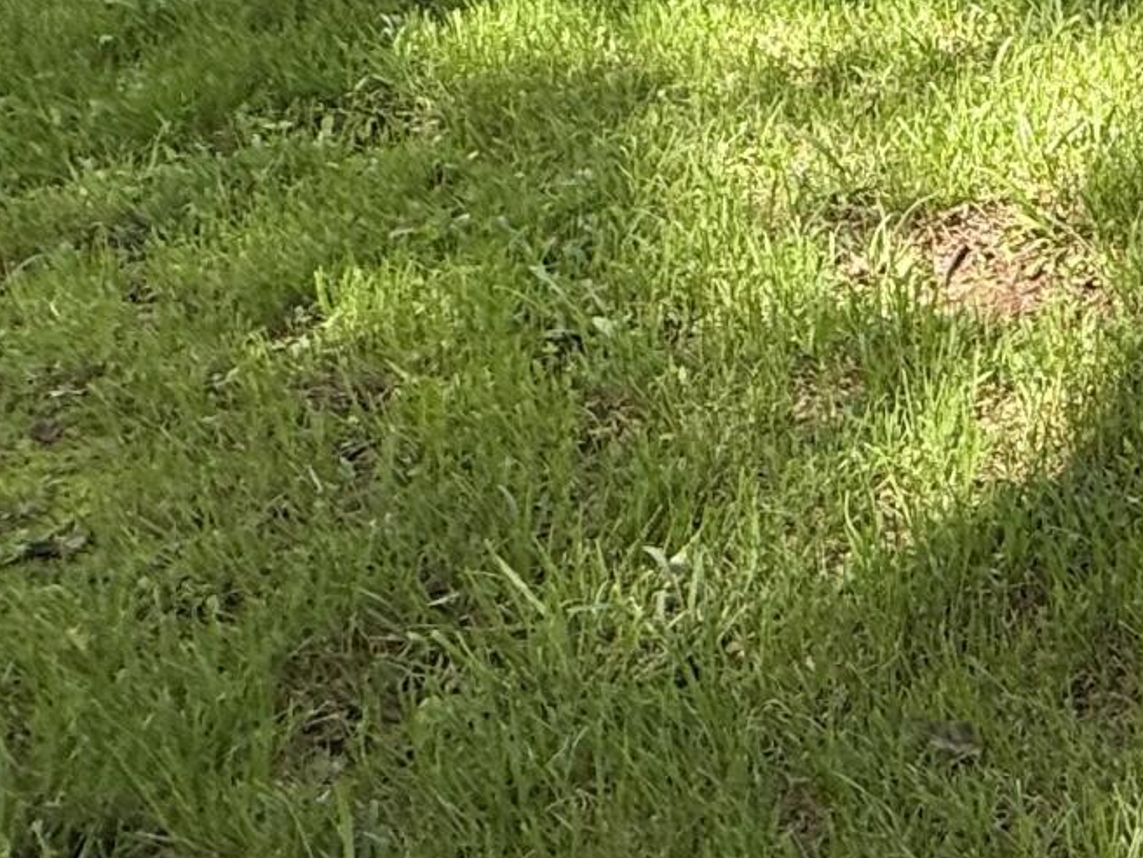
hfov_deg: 22.0
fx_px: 2113
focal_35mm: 64
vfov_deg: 20.9
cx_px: 1924
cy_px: -248
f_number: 2.2
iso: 50
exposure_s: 1/171
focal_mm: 2.22
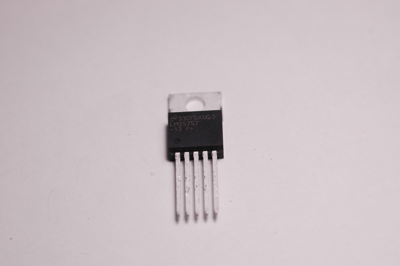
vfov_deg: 14.8
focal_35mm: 92
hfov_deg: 22.2
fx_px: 1021
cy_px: 135
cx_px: 196
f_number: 6.3
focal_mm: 60
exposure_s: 1/400
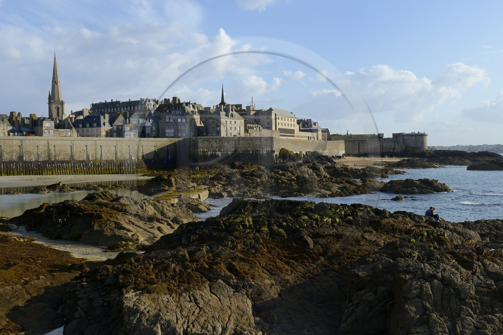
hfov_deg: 44.5
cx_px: 252
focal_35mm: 44
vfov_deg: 30.5
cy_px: 168
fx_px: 614
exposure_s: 1/200
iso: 200
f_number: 11
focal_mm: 44
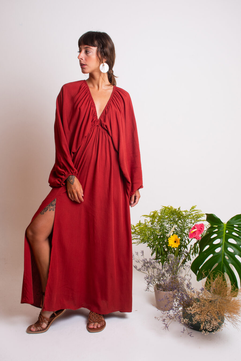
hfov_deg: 34.2
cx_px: 120
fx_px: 392
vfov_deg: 49.6
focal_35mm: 39
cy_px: 180
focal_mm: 26
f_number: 9
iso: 100
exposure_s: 1/160
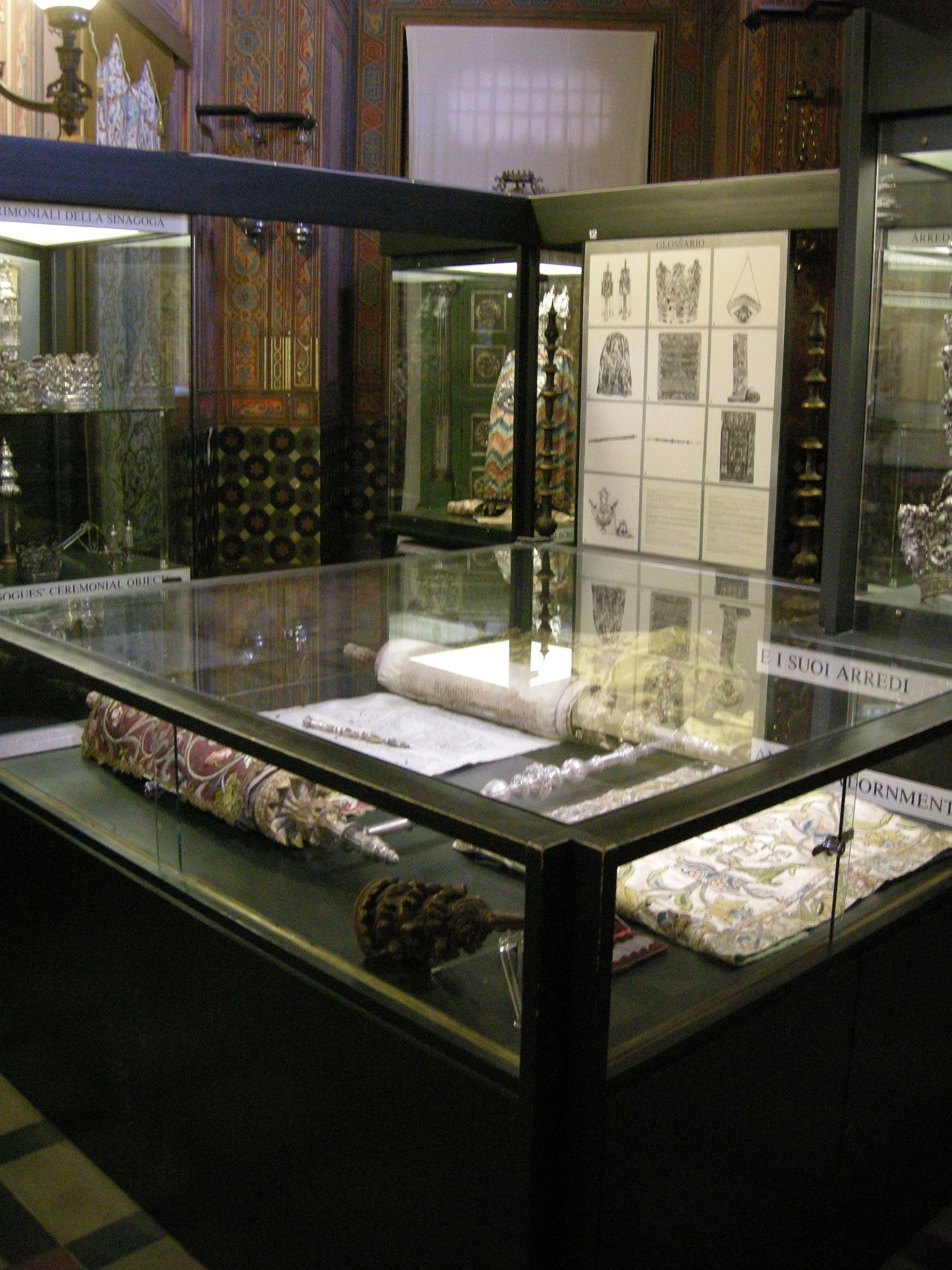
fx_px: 1320
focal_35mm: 36
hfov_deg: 39.7
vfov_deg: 51.4
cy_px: 635
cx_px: 476
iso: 581
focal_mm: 7.5
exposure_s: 1/8
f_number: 2.7
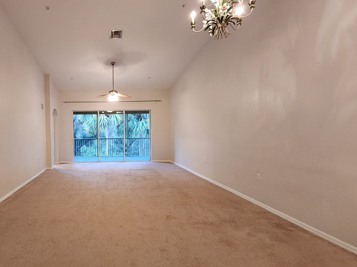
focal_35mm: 19
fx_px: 196
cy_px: 138
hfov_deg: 80.0
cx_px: 102
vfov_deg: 68.6
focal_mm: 2.2
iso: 320
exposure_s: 1/40
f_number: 2.2
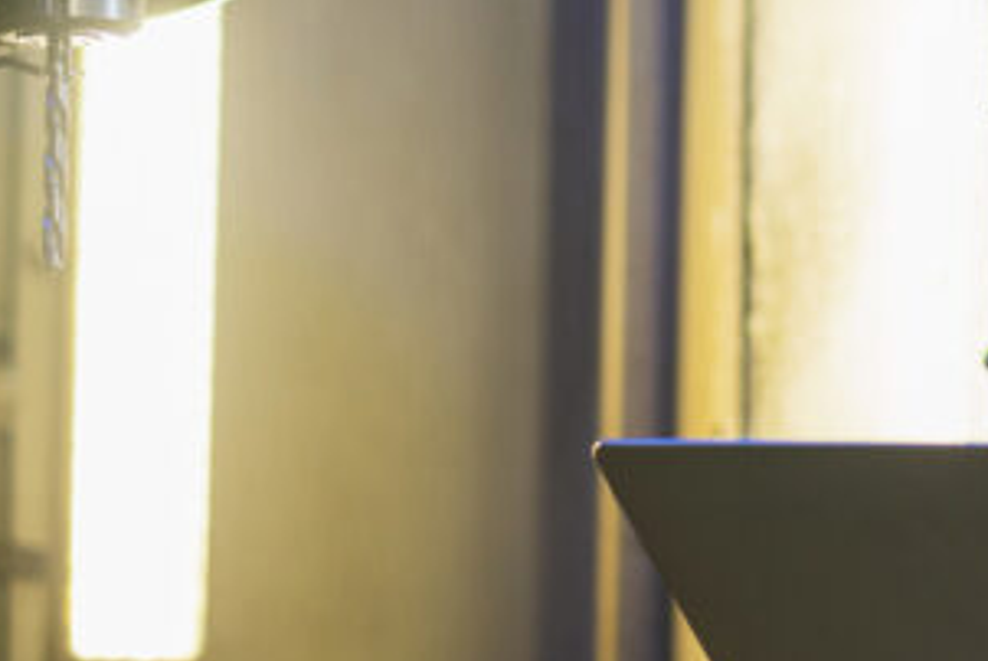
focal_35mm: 288
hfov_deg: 7.1
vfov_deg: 4.8
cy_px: -64
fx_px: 7911
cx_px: 1080
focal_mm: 85
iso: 400
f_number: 2.2
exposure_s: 1/160
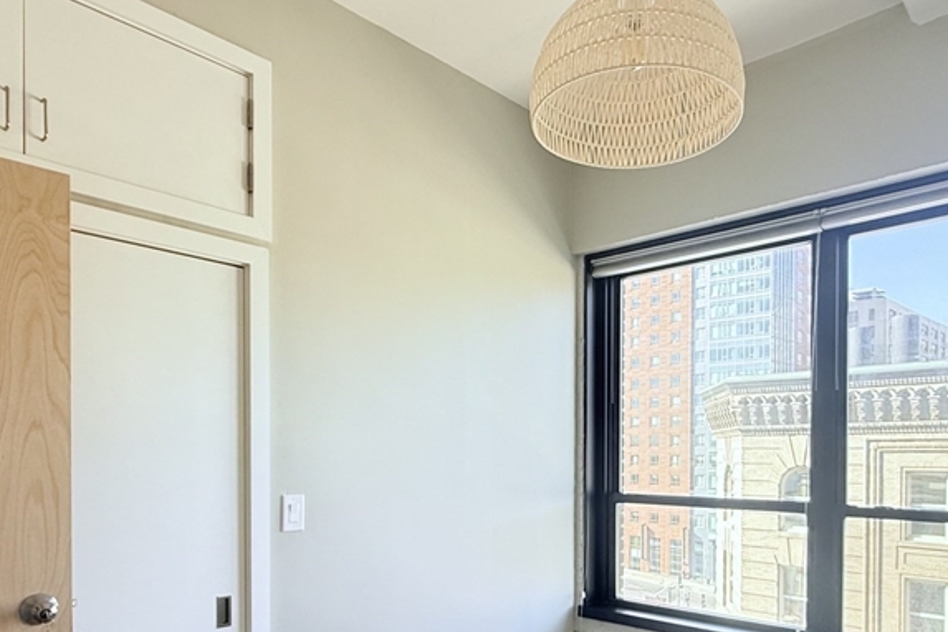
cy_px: 463
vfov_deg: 47.9
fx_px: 685
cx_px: 531
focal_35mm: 26
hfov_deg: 69.1
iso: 64
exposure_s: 1/99
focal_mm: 2.22
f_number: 2.2
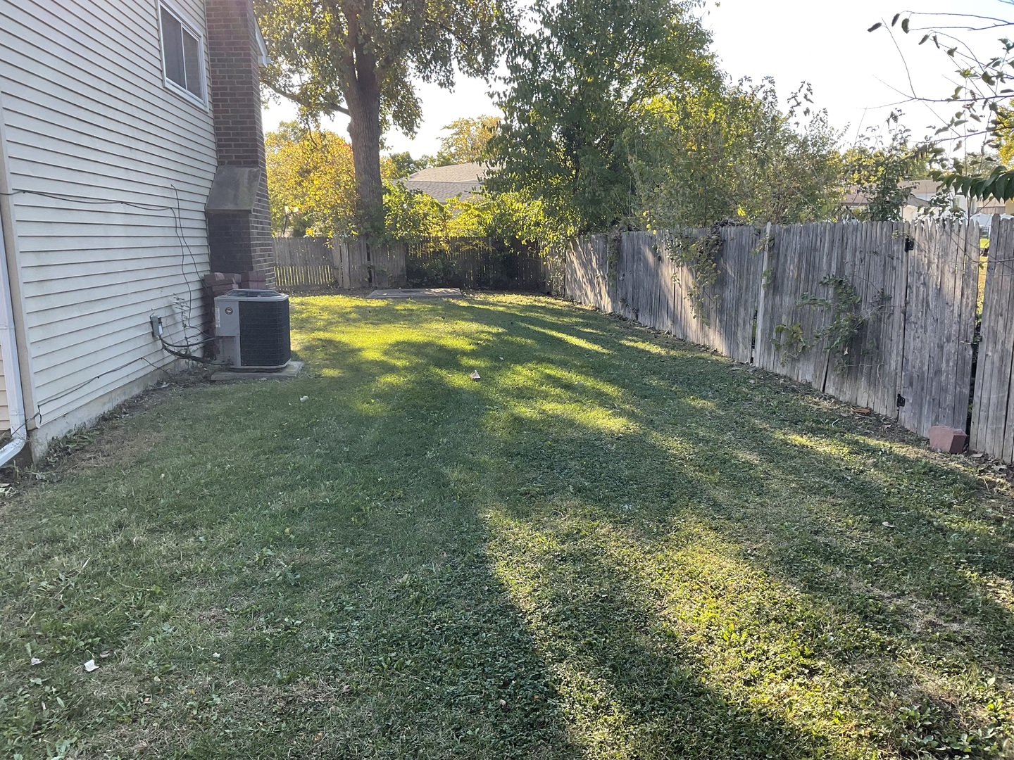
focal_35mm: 29
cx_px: 507
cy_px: 380
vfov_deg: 48.2
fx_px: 849
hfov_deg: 61.7
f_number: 1.8
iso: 16
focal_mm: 3
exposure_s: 1/162
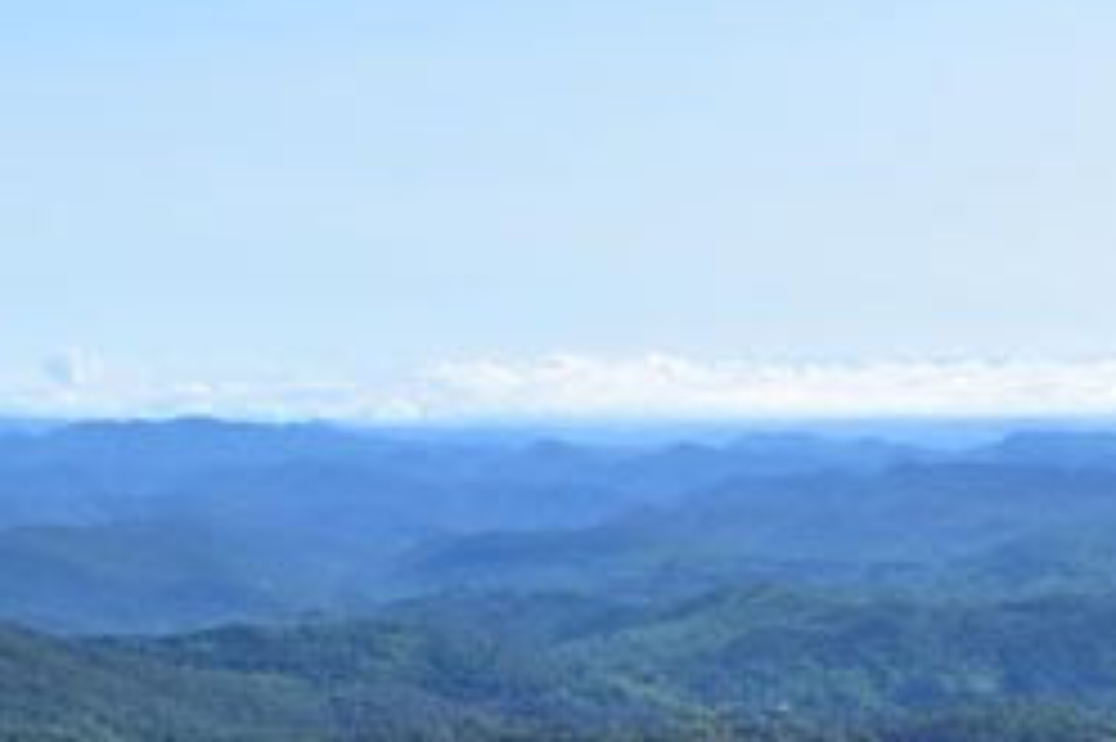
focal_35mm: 109
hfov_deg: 16.3
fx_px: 3377
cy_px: 1306
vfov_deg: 11.7
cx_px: 1886
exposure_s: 1/400
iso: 400
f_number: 14
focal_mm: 18
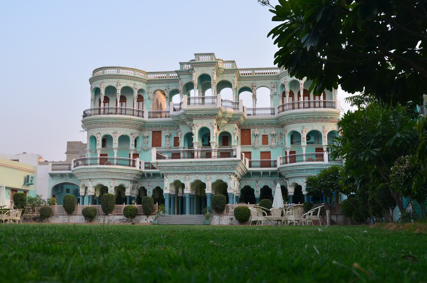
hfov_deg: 51.4
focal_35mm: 38
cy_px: 142
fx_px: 444
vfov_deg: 35.3
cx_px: 214
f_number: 9
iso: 400
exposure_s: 1/100
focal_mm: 25
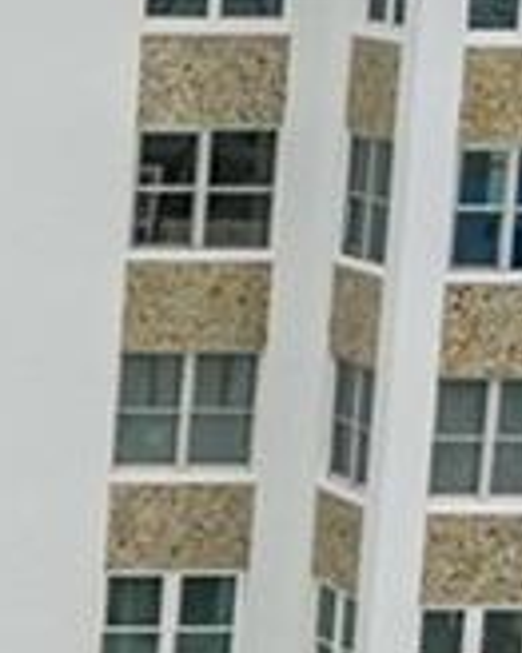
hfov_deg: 6.0
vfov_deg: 8.4
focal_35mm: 228
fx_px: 4407
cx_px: -1359
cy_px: 759
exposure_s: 1/1250
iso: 100
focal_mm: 12.29
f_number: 2.8
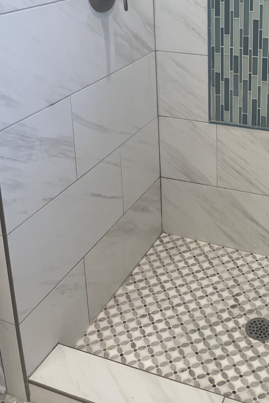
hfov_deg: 29.9
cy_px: 77
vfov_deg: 42.4
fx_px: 493
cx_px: 208
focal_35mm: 44
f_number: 1.6
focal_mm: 4.2
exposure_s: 1/120
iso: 80
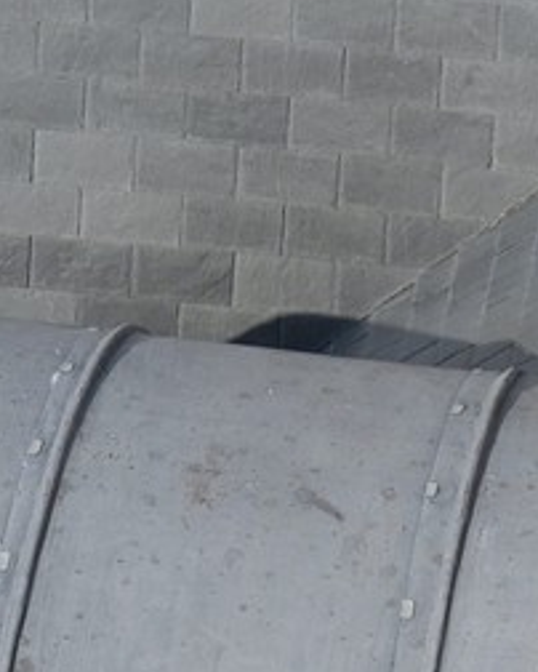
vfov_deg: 4.5
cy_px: -1003
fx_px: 8290
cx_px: -296
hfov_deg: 3.7
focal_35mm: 417
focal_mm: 70
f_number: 13
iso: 200
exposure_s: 1/250
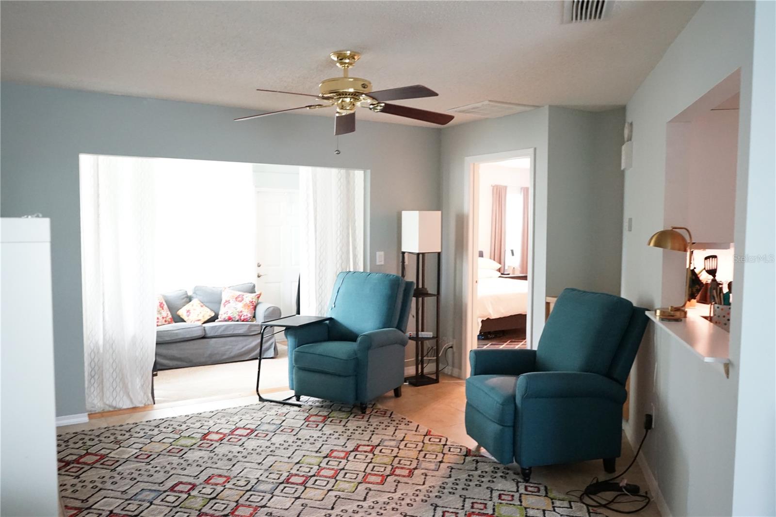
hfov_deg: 63.7
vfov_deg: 44.9
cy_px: 258
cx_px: 388
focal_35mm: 29
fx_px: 625
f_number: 5.6
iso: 6400
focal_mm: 29
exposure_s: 1/15
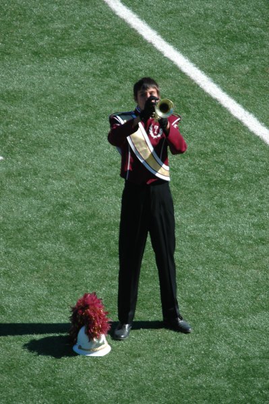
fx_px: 6736
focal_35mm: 600
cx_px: 134
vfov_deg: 3.4
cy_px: 202
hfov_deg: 2.3
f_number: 5.6
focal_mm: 400
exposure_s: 1/500
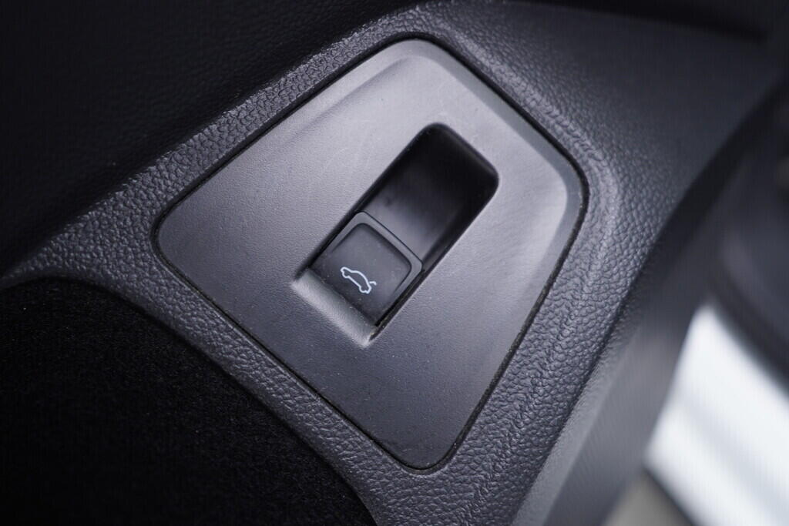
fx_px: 789
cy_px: 263
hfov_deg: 53.1
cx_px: 394
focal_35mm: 36
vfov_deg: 36.9
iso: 250
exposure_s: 1/40
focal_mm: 24
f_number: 2.8
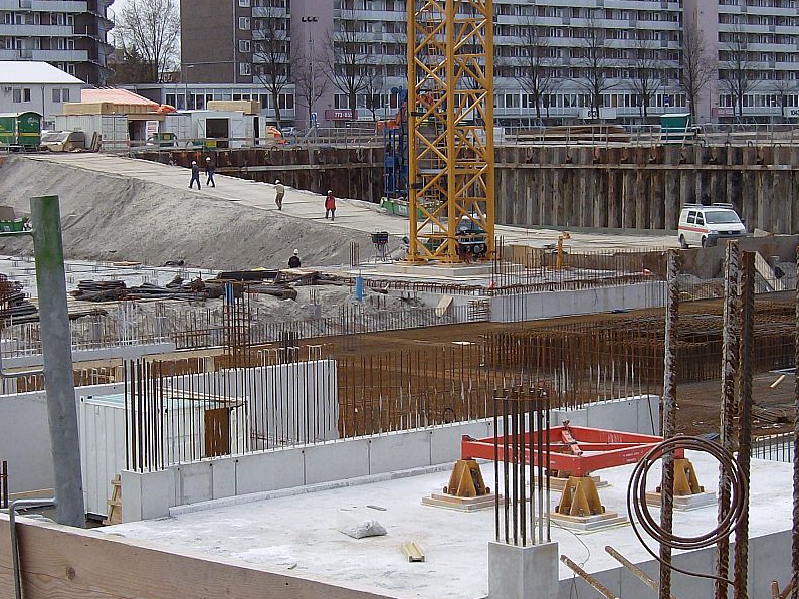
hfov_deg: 21.7
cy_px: 247
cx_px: 308
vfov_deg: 16.4
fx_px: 2077
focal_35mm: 90
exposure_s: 1/293
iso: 100
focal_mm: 11.6
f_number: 6.2
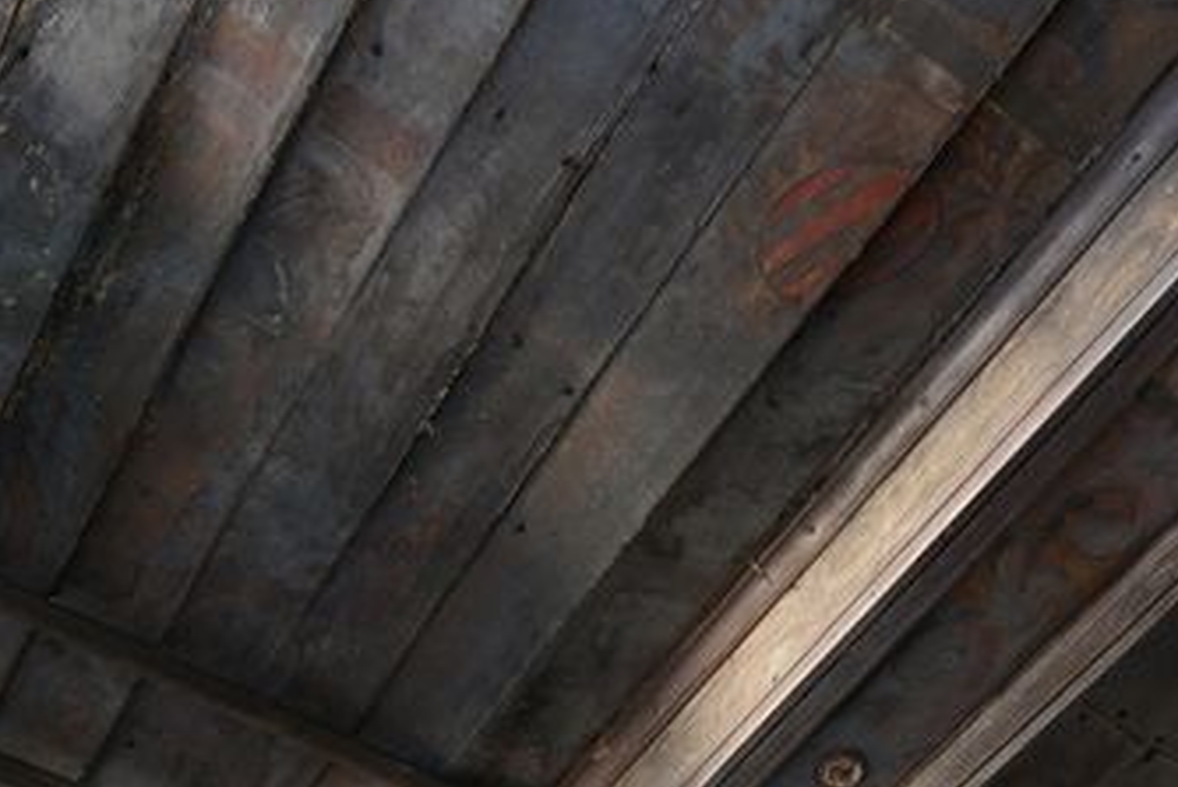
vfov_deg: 29.6
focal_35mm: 44
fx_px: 1440
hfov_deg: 44.5
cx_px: 603
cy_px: 671
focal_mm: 14
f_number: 10
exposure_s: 4
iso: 64
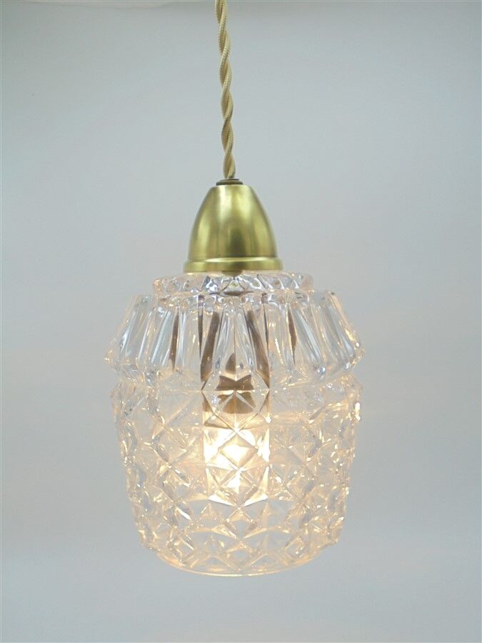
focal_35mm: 38
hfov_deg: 37.7
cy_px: 322
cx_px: 241
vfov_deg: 49.0
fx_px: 705
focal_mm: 6.9
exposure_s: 1/80
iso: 100
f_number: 4.2
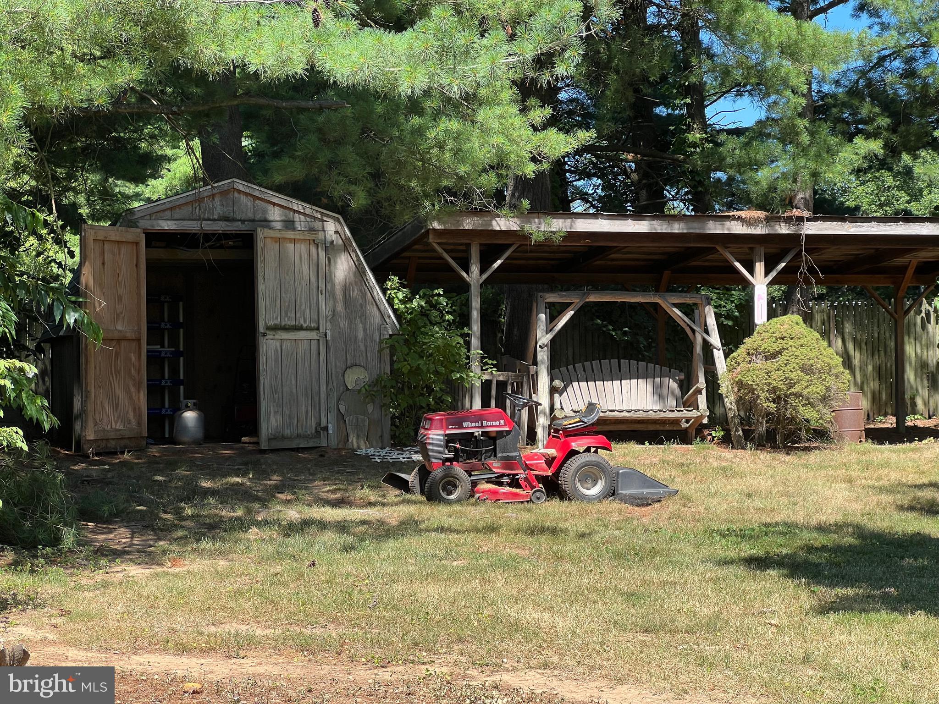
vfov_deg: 19.1
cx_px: 470
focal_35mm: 77
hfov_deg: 25.3
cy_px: 352
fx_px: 2089
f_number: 2.8
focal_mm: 9
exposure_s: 1/226
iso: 32
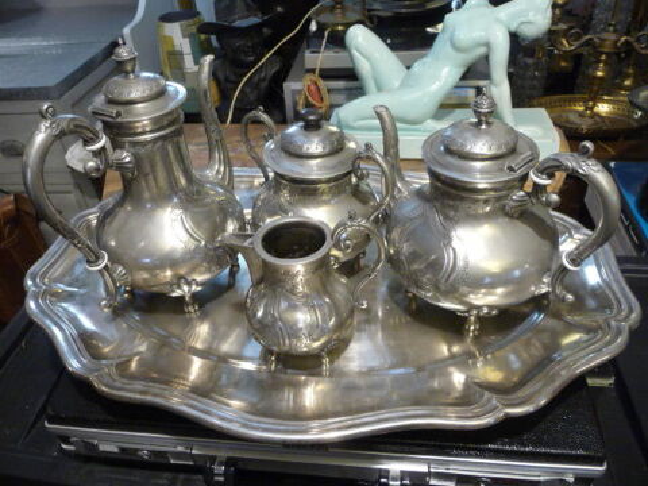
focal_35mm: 28
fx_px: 524
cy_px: 243
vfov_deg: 49.7
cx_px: 324
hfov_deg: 63.4
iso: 400
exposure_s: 1/25
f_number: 3.3
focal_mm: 4.7
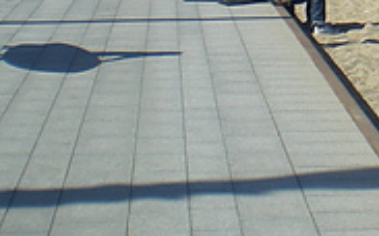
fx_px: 1362
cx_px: 538
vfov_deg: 9.6
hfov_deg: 14.9
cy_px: -128
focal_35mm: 132
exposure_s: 1/437
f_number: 4.6
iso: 50
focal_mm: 6.3
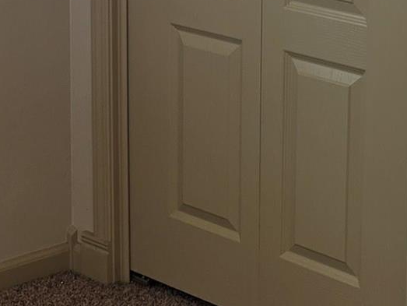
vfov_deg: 10.9
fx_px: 1588
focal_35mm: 135
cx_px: 18
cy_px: -12
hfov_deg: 14.4
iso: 25
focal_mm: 6.5
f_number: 1.4
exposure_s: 1/120
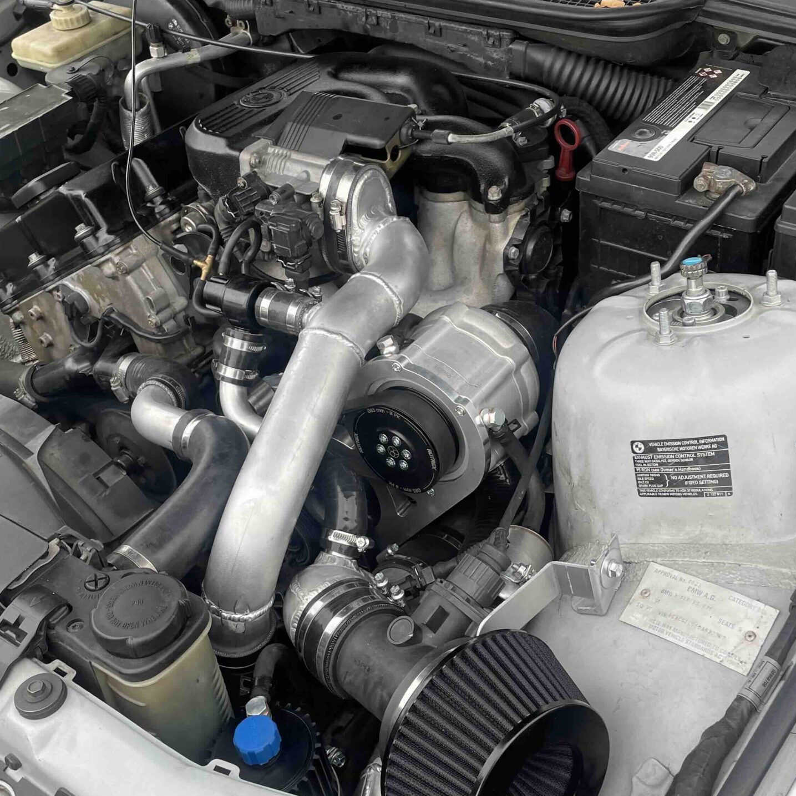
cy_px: 409
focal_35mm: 41
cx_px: 413
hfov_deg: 40.9
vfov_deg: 40.9
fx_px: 1067
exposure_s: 1/354
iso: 32
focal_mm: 4.2
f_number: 1.6
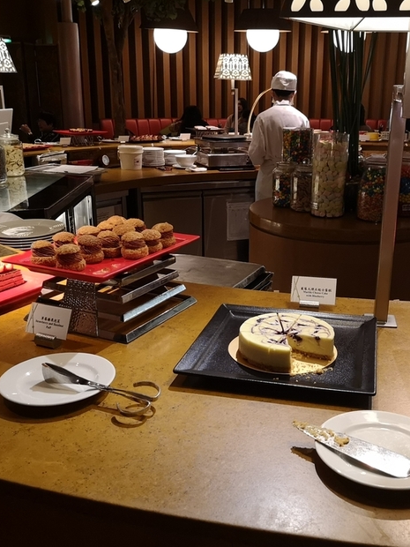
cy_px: 280
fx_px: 584
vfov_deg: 50.1
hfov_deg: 38.5
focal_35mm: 37
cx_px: 242
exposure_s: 1/60
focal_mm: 3.95
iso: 400
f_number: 1.8
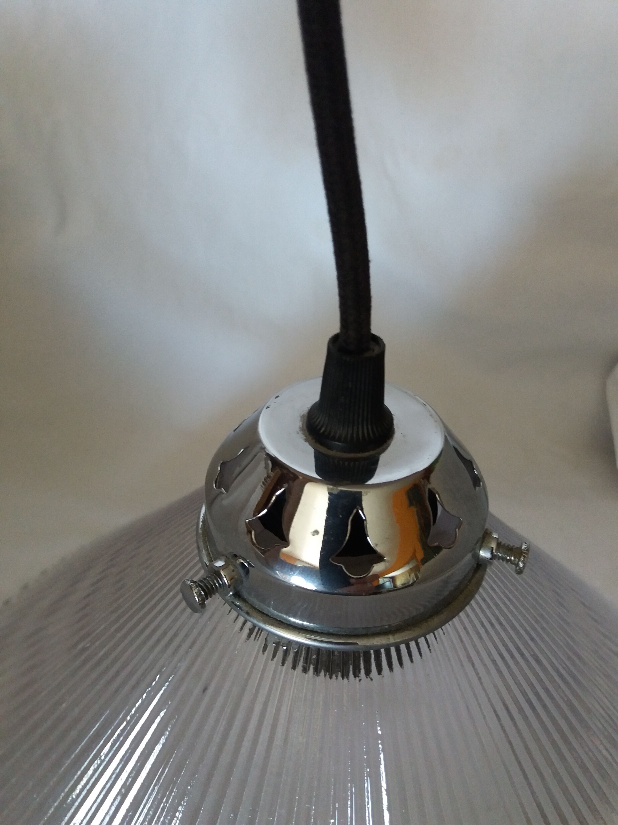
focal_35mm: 28
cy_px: 412
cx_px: 309
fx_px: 667
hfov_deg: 49.7
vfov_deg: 63.4
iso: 160
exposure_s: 1/33
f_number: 1.9
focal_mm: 3.7
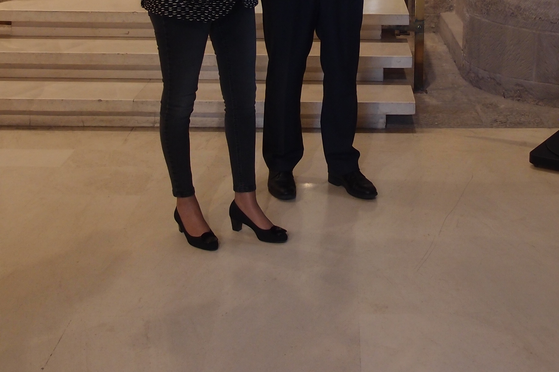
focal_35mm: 58
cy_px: -41
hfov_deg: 34.0
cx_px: 400
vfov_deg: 22.1
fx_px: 900
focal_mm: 6
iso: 125
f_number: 1.8
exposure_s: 1/60
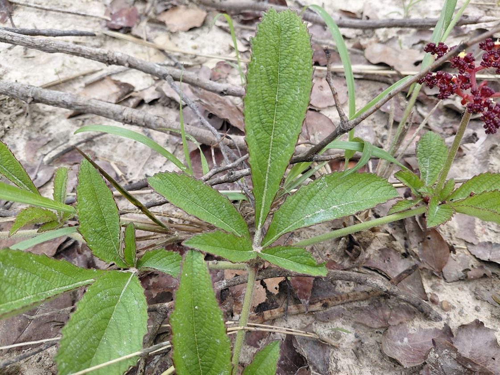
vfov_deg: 54.9
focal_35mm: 25
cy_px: 188
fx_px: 361
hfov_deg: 69.4
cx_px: 250
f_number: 1.8
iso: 50
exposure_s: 1/554
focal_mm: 4.69
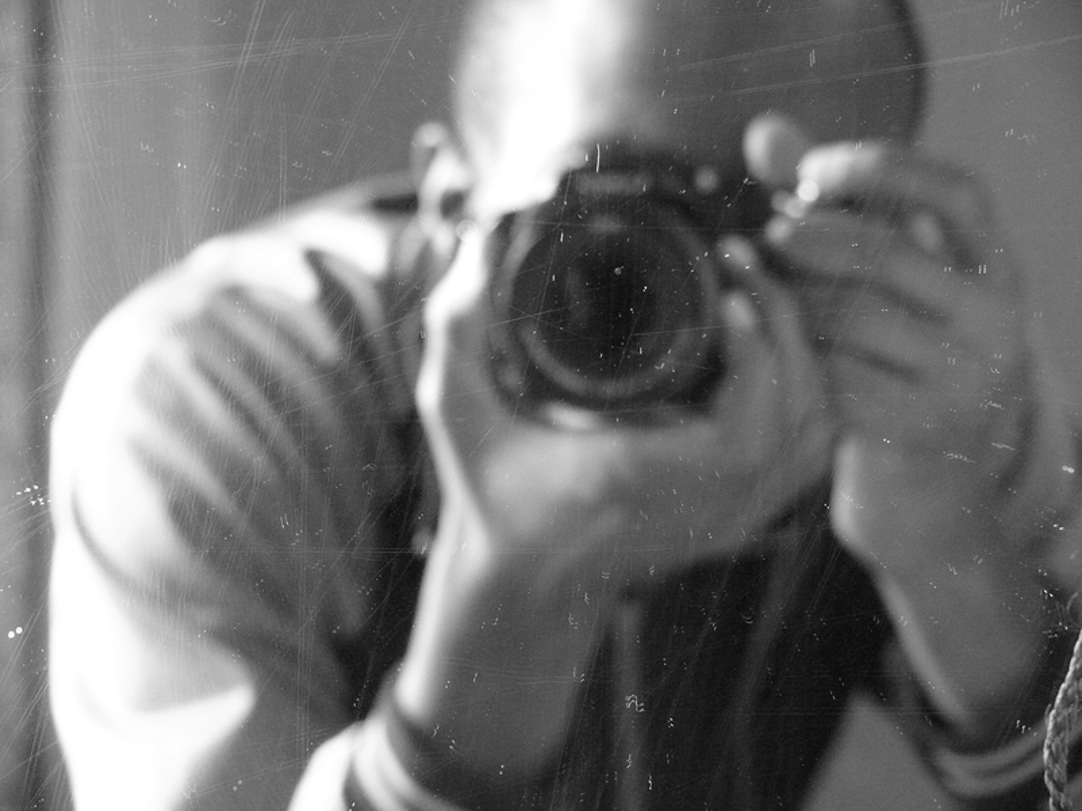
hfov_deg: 16.8
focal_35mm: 117
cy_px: 406
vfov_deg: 12.7
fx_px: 3657
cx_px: 541
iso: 800
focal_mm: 24.7
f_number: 3.6
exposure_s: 1/20
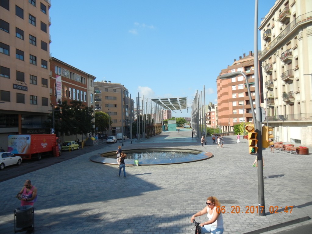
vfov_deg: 46.8
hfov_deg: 60.0
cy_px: 117
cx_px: 156
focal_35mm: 30
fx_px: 270
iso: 160
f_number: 7
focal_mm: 5.4
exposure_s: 1/290
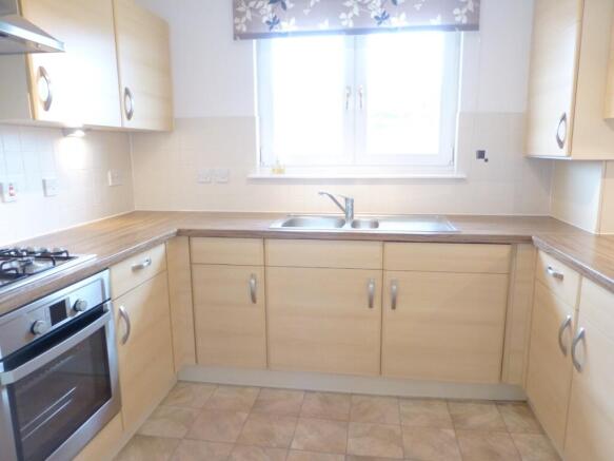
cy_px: 230
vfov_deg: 56.8
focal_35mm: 24
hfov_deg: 71.6
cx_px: 307
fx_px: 426
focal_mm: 4.3
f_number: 3.3
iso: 400
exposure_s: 1/30
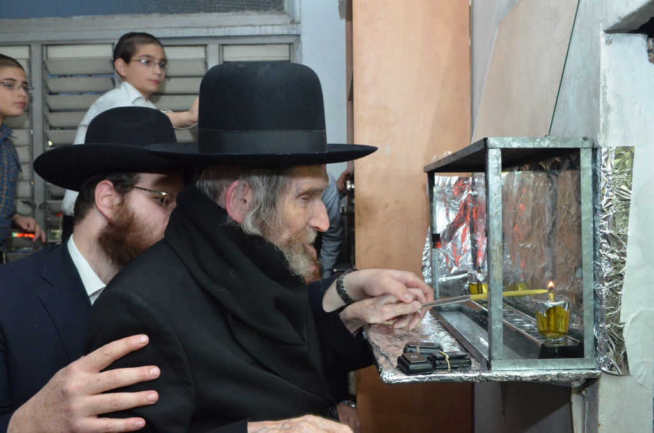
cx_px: 327
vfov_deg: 43.4
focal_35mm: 30
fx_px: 544
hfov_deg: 62.0
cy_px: 216
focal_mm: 20
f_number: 5.6
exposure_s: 1/125
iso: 2000
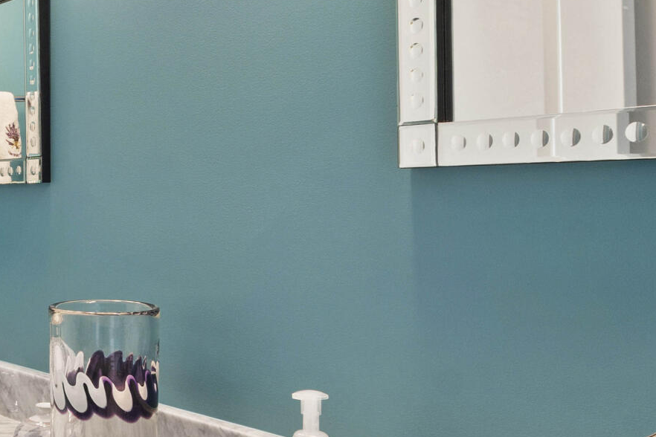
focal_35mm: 51
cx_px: -48
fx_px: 929
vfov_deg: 26.5
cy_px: 203
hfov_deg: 34.2
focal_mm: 10
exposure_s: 1/2.5
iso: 100
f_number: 8
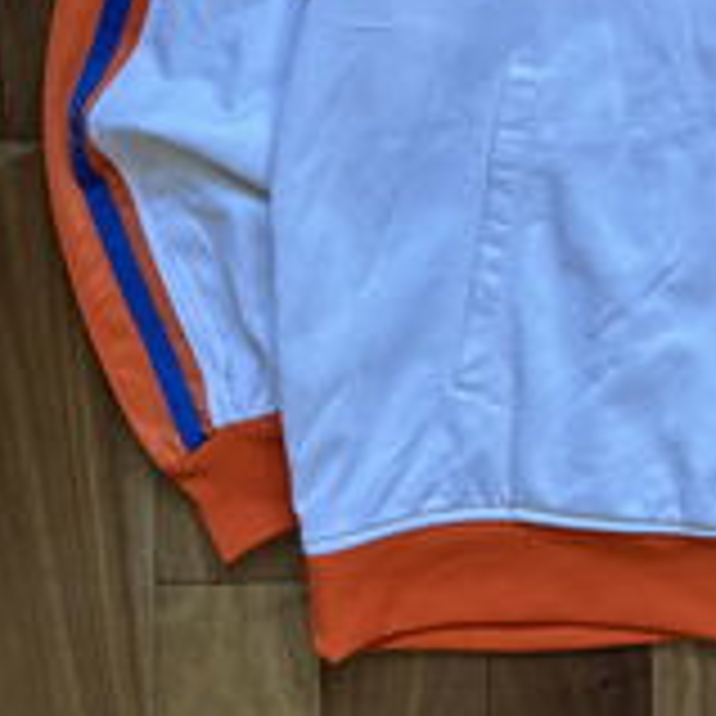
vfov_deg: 21.6
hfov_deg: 20.7
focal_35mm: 77
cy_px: -16
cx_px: 896
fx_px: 1802
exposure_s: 1/105
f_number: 1.6
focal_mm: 5.96
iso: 125
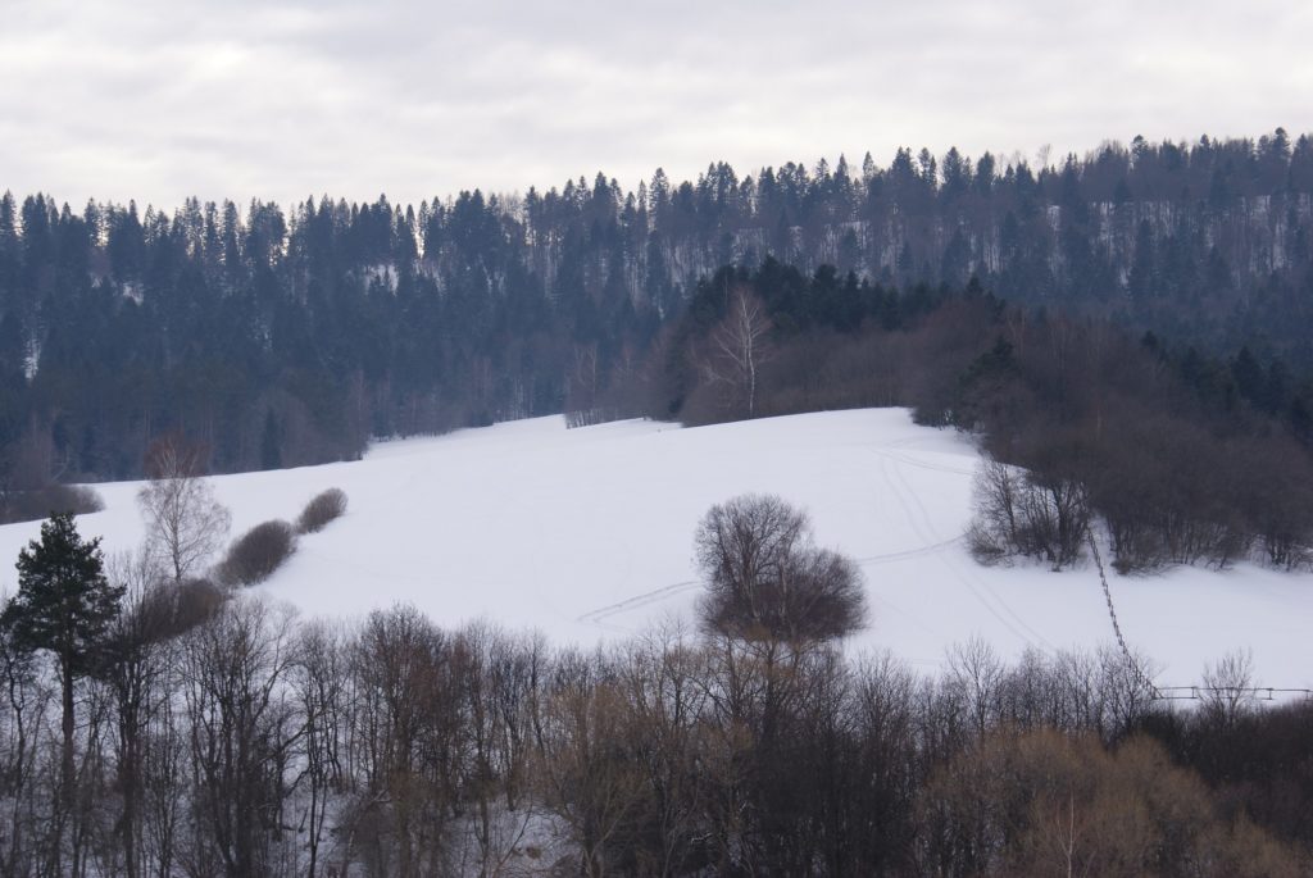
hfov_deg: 19.4
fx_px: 3833
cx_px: 656
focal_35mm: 105
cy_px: 439
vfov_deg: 13.1
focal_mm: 70
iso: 100
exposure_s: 1/160
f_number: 9
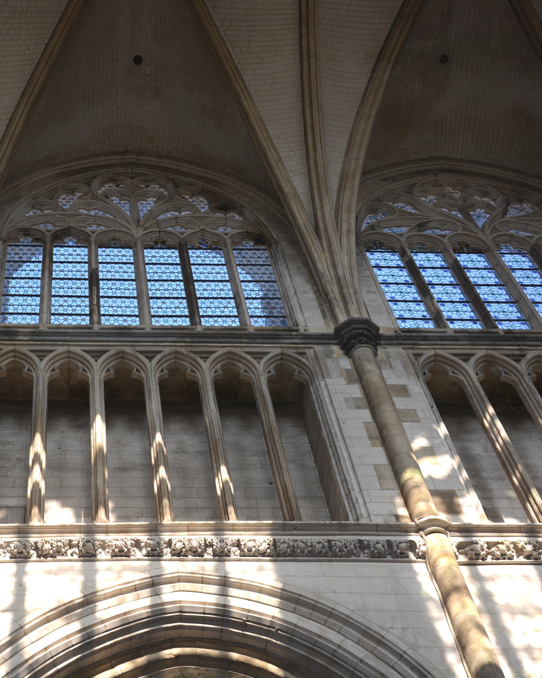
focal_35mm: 55
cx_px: 149
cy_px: 339
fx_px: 1103
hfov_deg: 27.3
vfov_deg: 34.2
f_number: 5
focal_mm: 26
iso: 100
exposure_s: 1/200
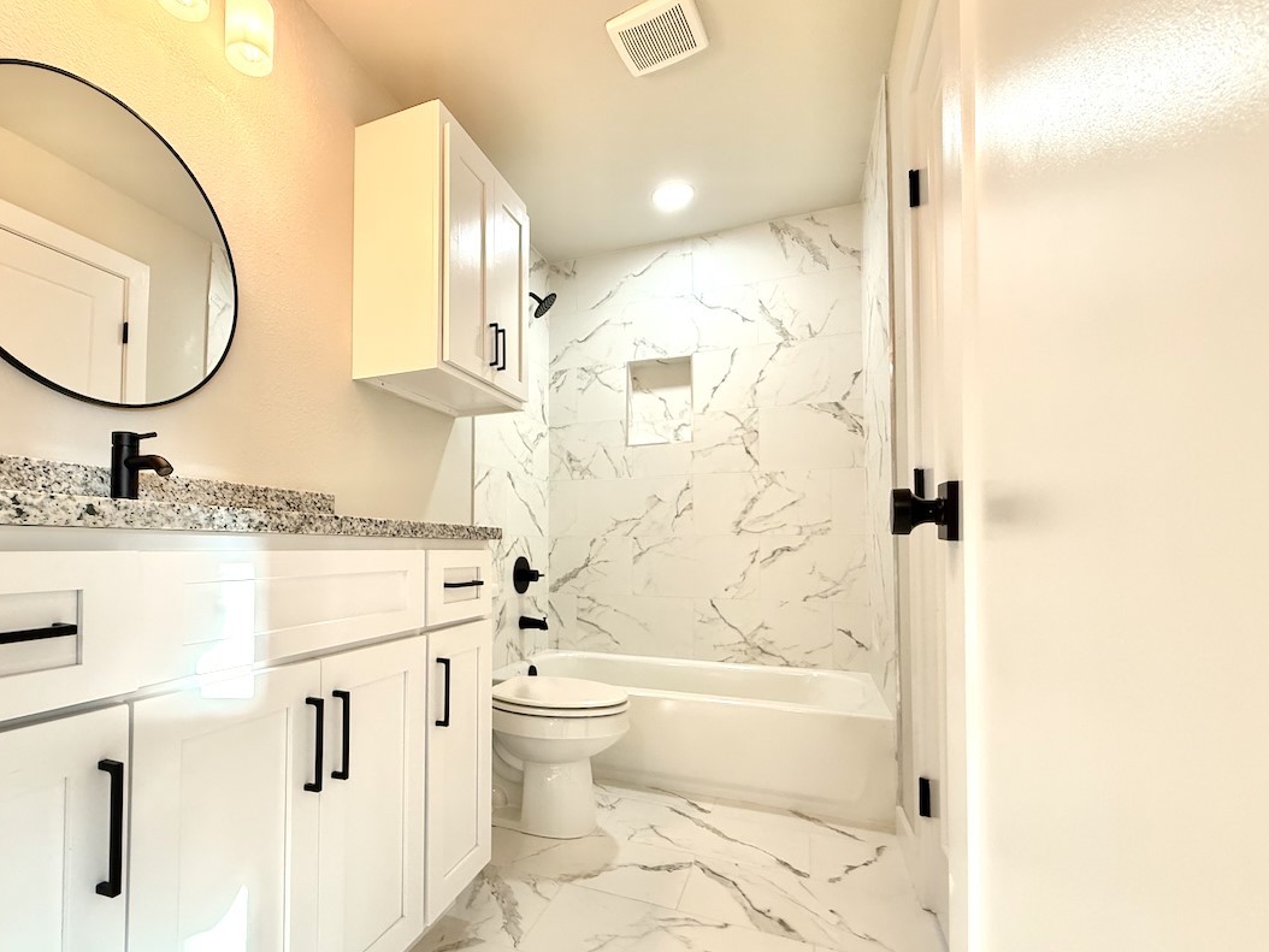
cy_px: 528
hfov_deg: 90.2
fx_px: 623
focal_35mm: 17
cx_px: 530
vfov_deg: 74.5
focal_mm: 2.22
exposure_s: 1/120
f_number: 2.2
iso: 320
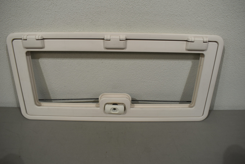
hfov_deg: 67.4
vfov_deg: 47.9
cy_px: 82
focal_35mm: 27
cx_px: 122
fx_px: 184
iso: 250
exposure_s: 1/125
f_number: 5.6
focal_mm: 18
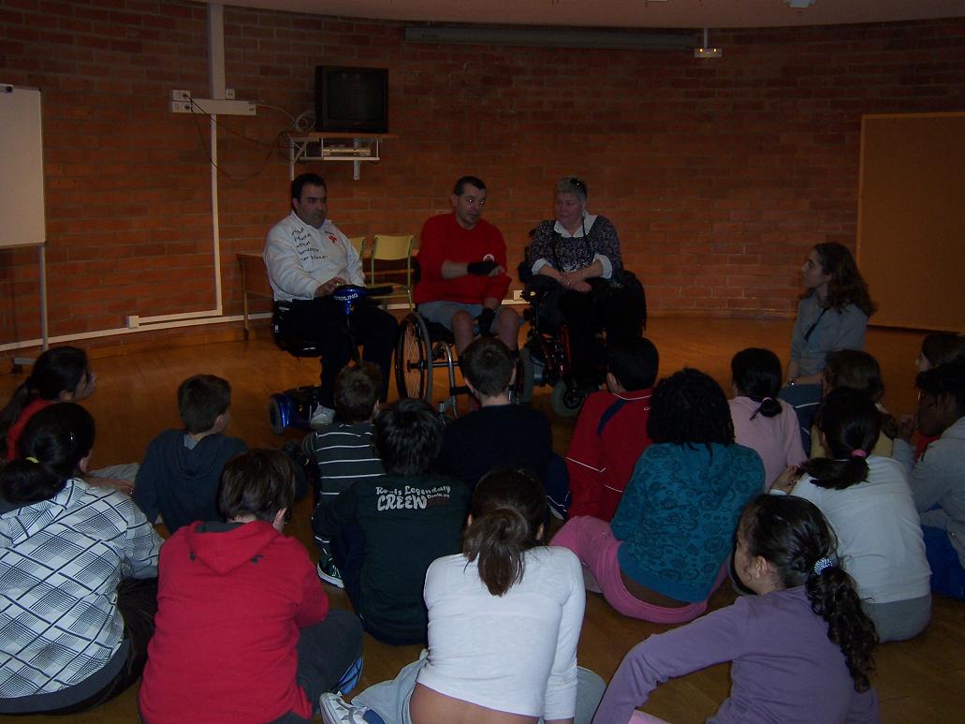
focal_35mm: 40
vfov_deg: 36.0
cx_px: 482
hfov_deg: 46.8
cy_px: 362
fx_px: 1115
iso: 140
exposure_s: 1/60
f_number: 3.4
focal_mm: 6.7
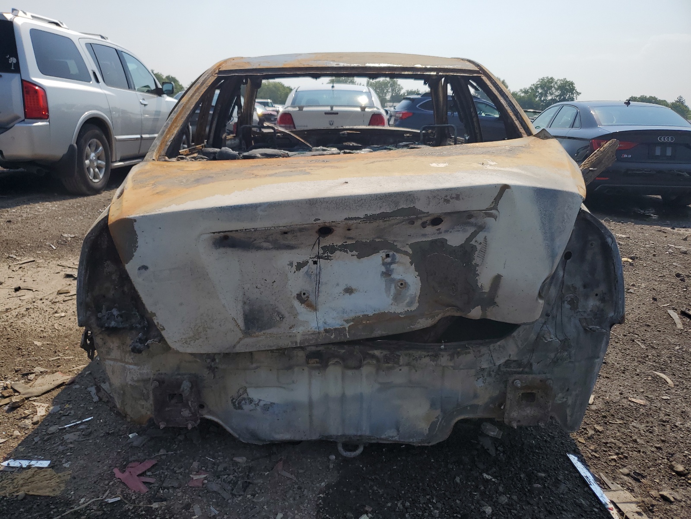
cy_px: 260
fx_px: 519
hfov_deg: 67.3
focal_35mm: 26
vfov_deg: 53.1
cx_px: 346
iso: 50
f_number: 1.5
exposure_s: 1/10000
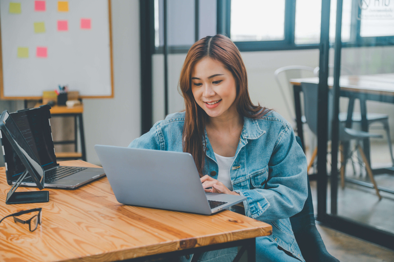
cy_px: 131
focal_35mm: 85
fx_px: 930
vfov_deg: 16.1
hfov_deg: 23.9
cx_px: 197
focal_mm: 85
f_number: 4
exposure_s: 1/180
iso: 400
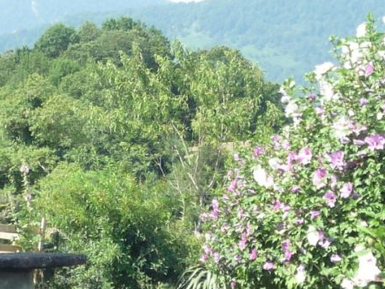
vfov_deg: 9.3
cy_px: 42
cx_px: 128
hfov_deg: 12.4
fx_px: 1768
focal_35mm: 159
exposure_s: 1/250
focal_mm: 7.8
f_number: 4.3
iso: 160
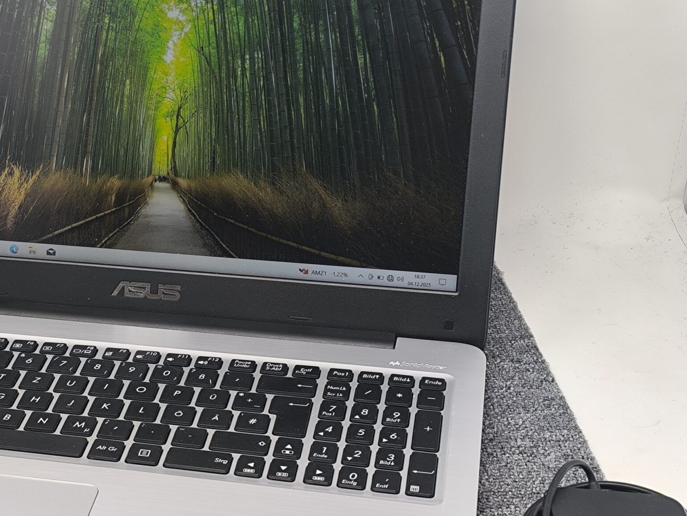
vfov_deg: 19.4
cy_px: 291
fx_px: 1508
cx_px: 136
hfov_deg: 25.2
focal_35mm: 76
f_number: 1.65
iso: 160
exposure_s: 1/100
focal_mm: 6.14
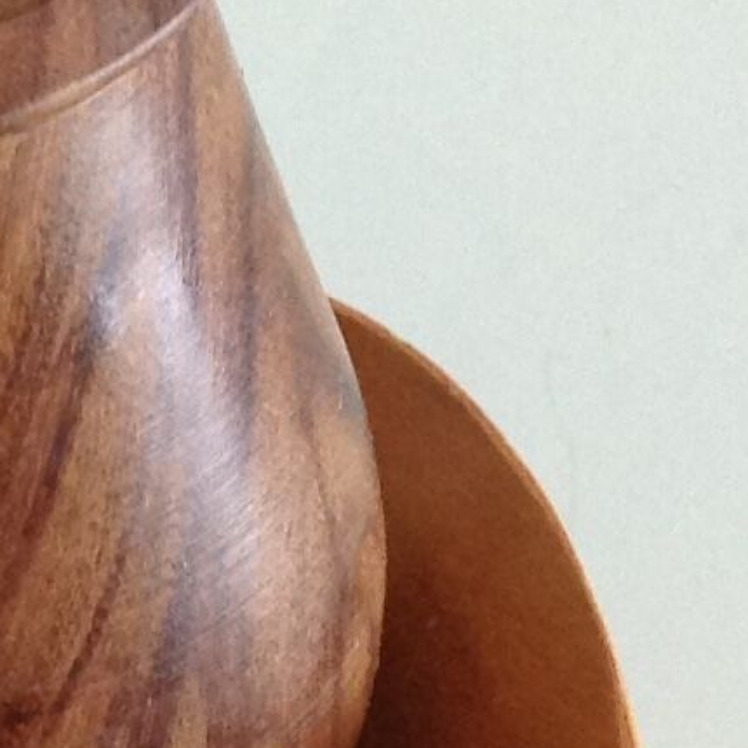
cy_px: 172
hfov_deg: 9.3
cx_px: -209
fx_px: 4547
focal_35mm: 186
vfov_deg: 9.4
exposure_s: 1/15
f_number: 2.4
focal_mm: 4.28
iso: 125
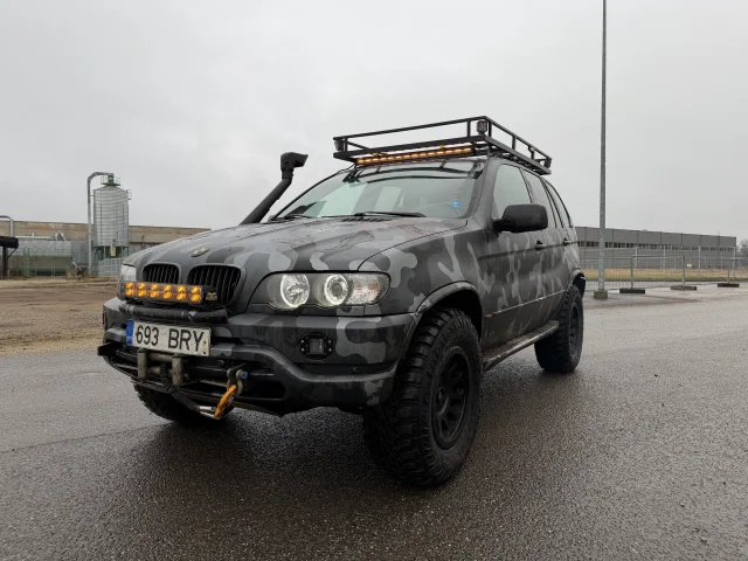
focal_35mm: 24
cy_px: 280
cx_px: 374
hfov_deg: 71.6
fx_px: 519
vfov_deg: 56.8
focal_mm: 6.76
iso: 64
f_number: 1.78
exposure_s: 1/179
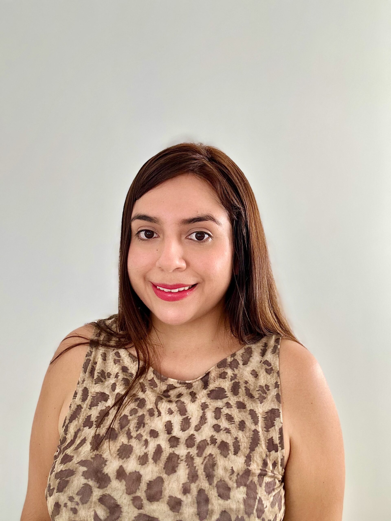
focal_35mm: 30
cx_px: 196
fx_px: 452
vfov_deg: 60.0
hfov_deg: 46.8
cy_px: 260
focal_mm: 2.69
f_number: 1.9
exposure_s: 1/60
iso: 50
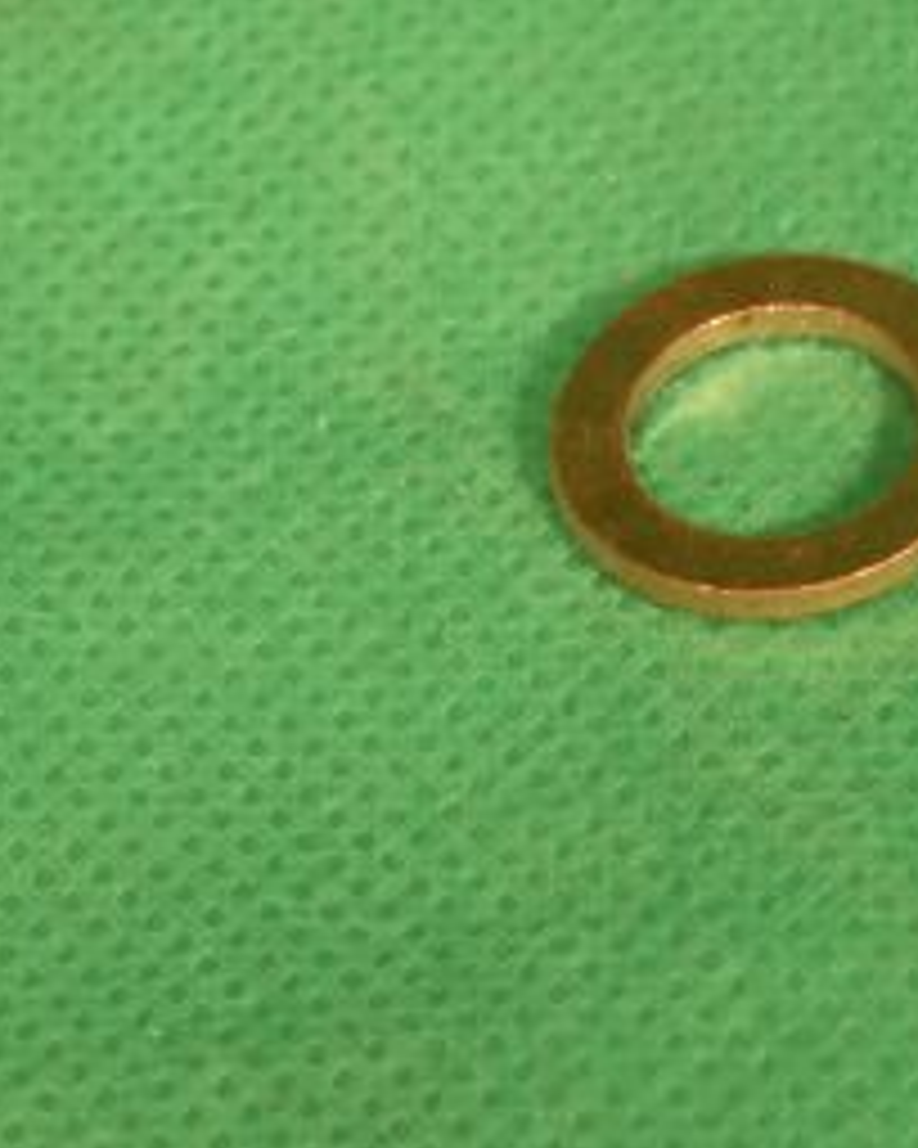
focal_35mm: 182
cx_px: 819
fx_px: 6185
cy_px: 356
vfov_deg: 10.6
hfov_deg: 8.5
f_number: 16
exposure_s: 1/100
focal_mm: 55
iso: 2500
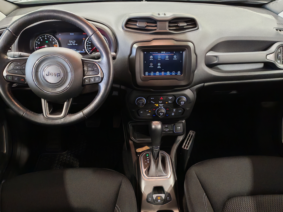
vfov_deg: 42.9
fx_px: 270
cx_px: 142
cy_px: 106
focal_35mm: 33
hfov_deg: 55.4
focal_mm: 6.12
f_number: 1.9
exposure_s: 1/50
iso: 2500
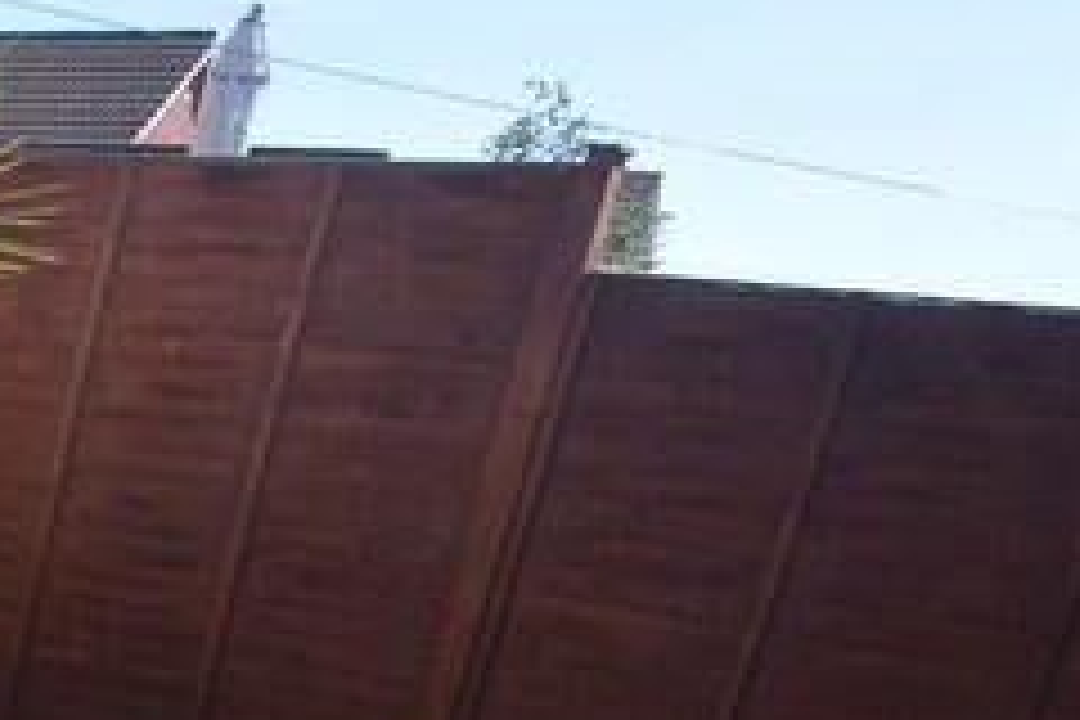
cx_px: -774
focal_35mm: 64
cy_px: 1091
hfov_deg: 22.0
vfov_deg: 18.7
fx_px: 1920
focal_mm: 10
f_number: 8
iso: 220
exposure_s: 1/250
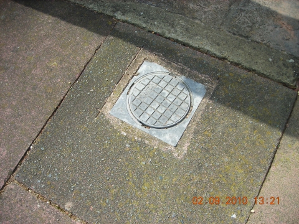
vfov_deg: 37.7
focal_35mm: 38
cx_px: 150
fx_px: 328
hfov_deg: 49.0
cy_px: 112
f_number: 3.2
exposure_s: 1/570
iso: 50
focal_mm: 6.3
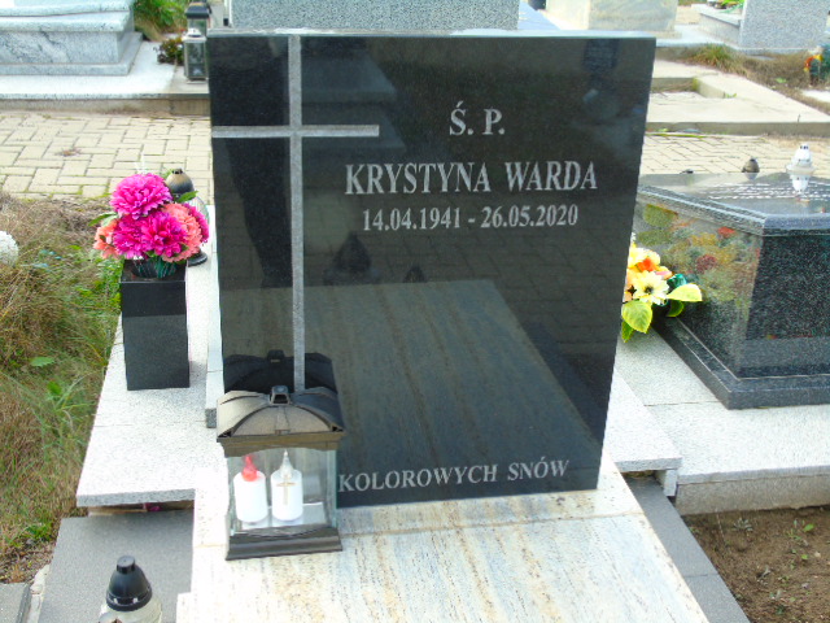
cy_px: 312
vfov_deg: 36.0
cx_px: 415
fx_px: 959
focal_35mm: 40
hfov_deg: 46.8
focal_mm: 7.1
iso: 80
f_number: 3.9
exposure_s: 1/60
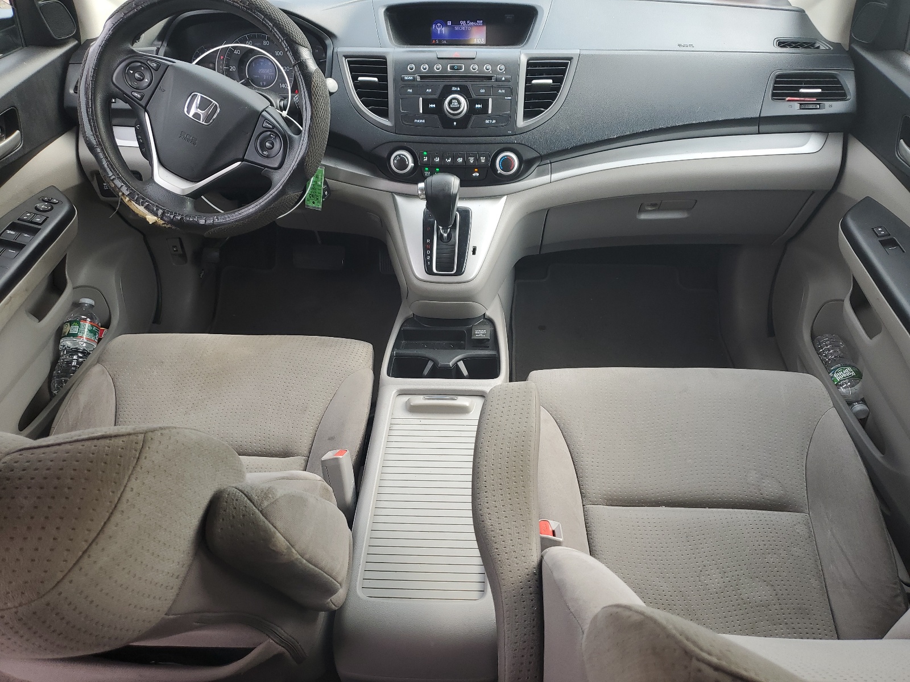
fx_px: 683
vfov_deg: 53.1
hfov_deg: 67.3
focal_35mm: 26
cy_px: 341
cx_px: 455
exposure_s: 1/278
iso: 50
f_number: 1.5
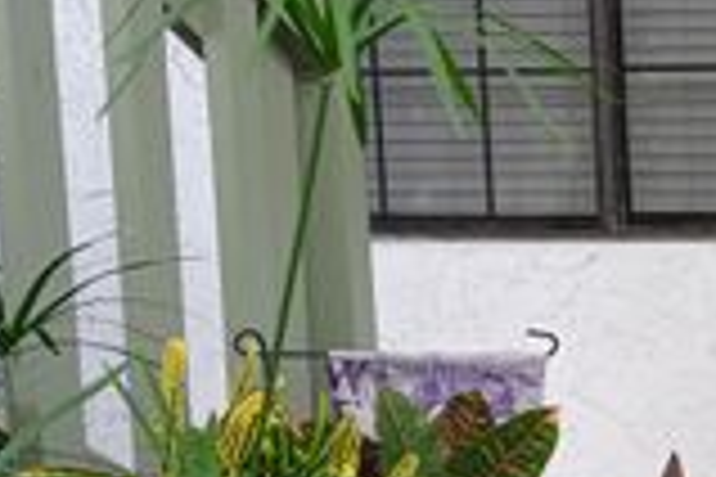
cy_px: 155
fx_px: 1690
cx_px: 806
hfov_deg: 22.4
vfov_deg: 16.0
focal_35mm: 85
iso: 32
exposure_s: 1/100
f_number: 1.8
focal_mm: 3.98
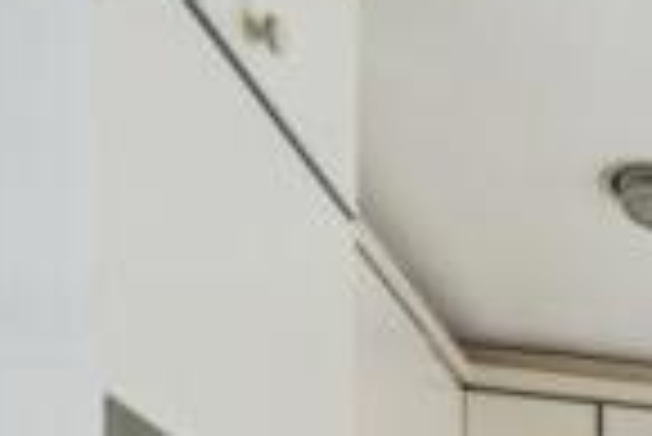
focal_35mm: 72
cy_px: 919
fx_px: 1305
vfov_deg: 14.8
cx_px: 1344
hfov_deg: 17.9
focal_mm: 16
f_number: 6.3
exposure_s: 1/10
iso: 1600
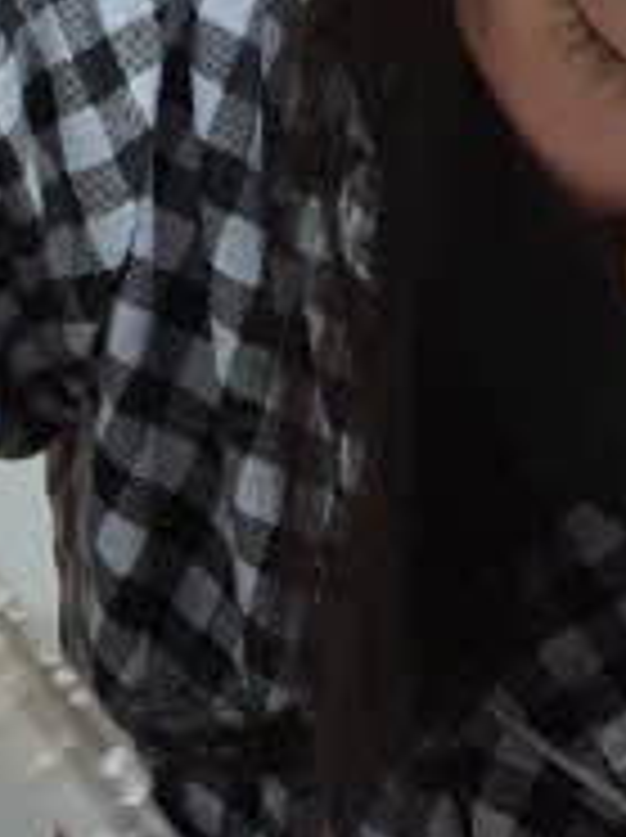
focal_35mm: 168
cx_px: 540
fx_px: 4060
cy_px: 675
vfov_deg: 11.7
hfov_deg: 8.8
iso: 250
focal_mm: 4.3
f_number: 1.5
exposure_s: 1/40
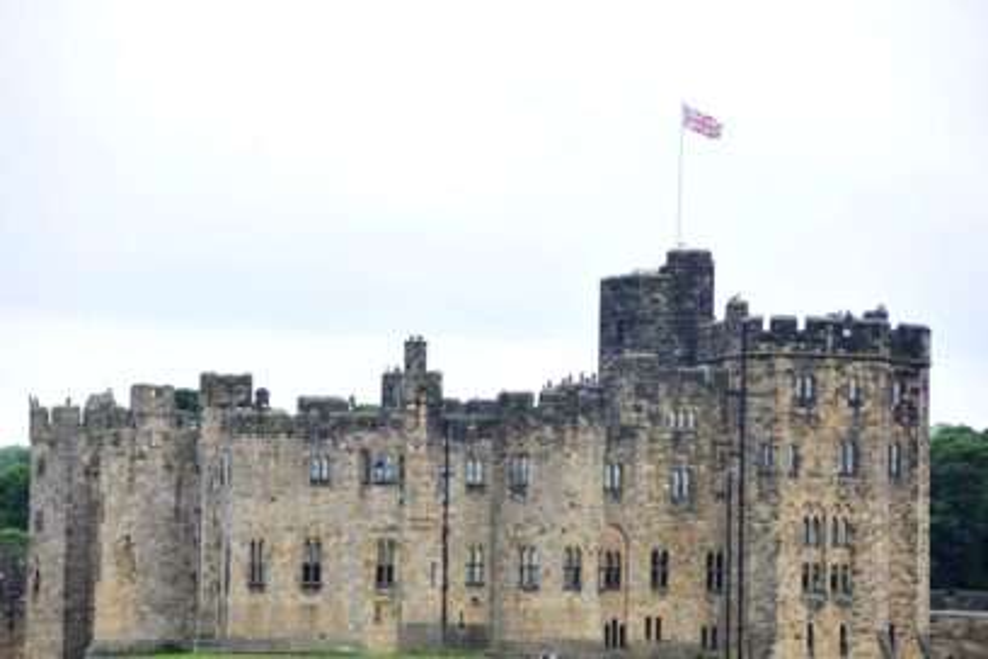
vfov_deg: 4.6
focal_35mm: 300
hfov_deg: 6.9
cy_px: 330
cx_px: 494
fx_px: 8233
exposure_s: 1/400
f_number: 7.1
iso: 400
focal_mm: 200
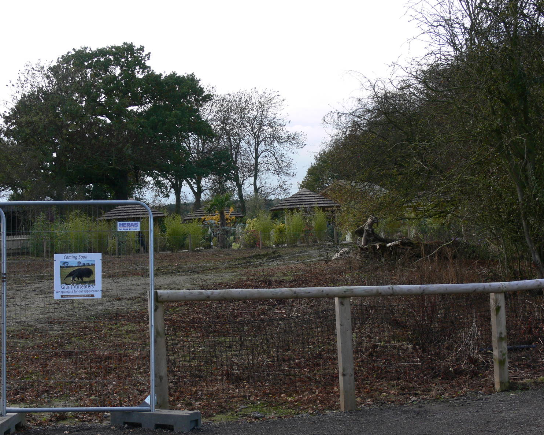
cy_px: 216
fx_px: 982
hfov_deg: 31.0
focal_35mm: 61
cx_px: 261
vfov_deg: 25.0
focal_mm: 12.3
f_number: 5
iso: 80
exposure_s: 1/125
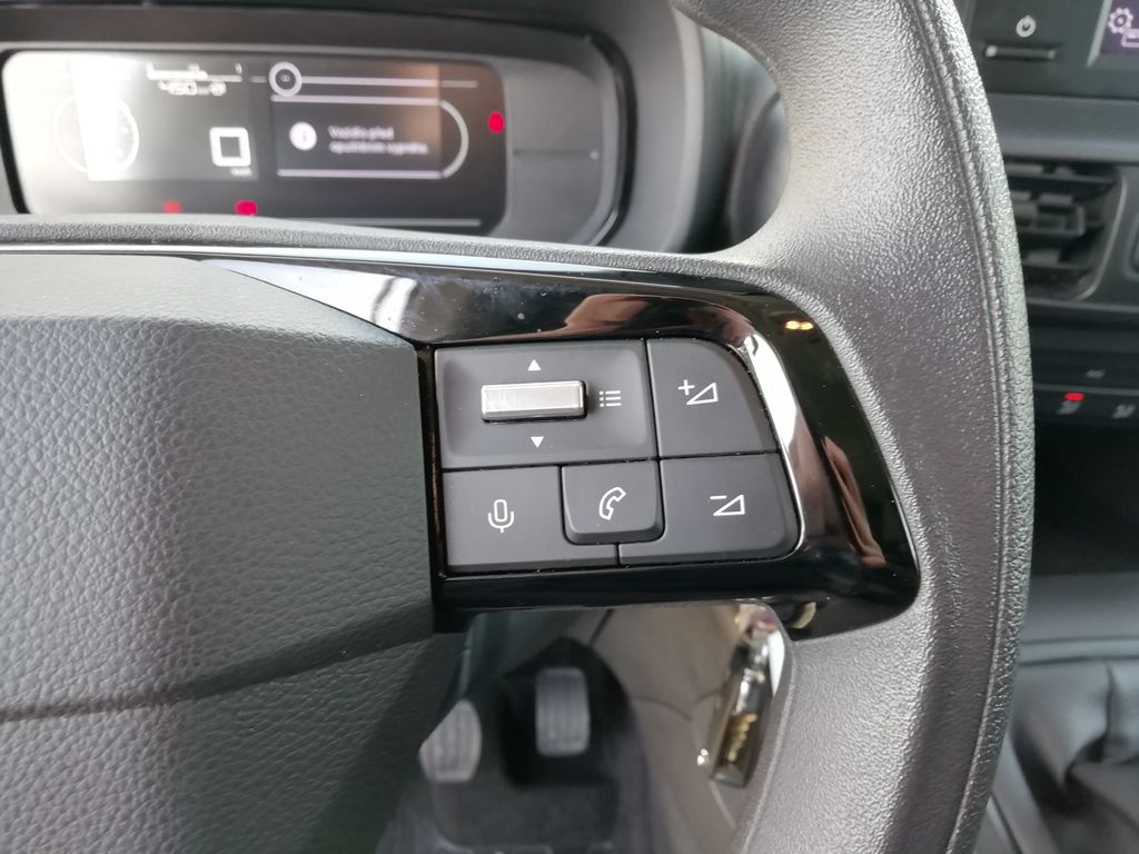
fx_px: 856
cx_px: 570
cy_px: 427
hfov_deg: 67.3
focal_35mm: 26
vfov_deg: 53.1
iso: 100
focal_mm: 3.21
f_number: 2.2
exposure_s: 1/50
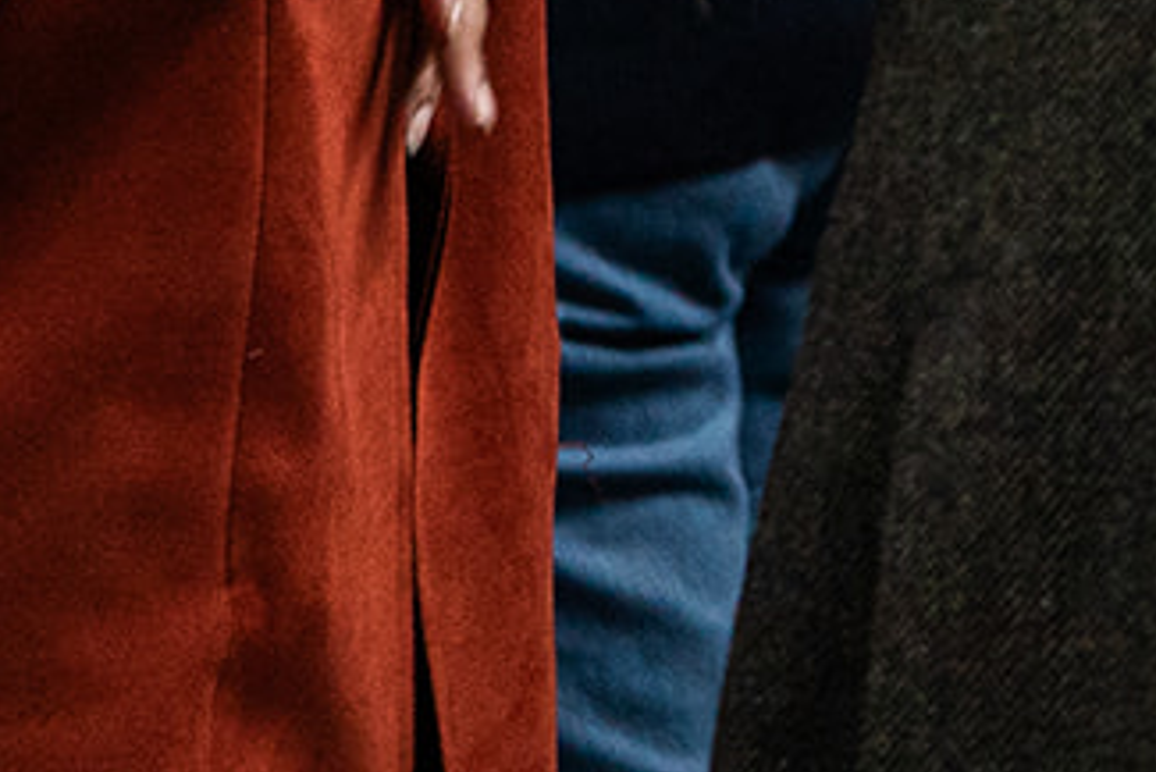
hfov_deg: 5.9
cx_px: 1839
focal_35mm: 345
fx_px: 11083
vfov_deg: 3.9
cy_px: -1112
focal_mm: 70
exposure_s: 1/160
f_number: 4.5
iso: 1600
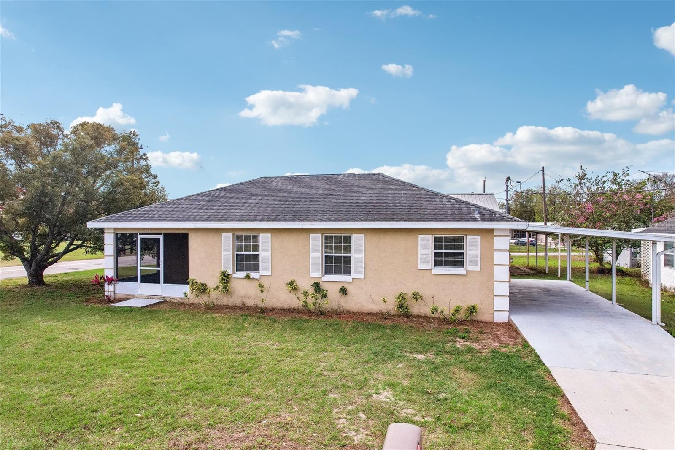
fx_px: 412
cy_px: 225
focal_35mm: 22
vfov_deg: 57.2
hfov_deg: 78.6
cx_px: 338
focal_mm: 8.4
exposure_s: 1/1250
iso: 400
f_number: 2.8
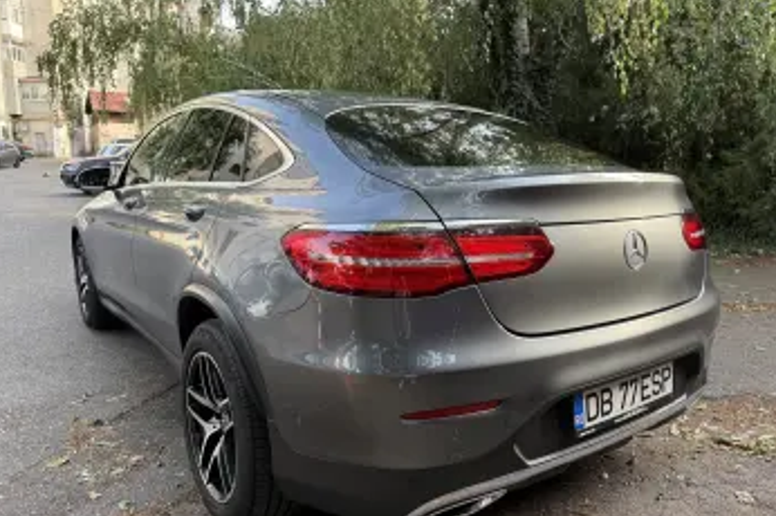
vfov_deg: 49.5
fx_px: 560
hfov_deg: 69.4
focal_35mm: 26
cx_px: 390
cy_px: 265
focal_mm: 6.76
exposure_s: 1/309
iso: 100
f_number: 1.78
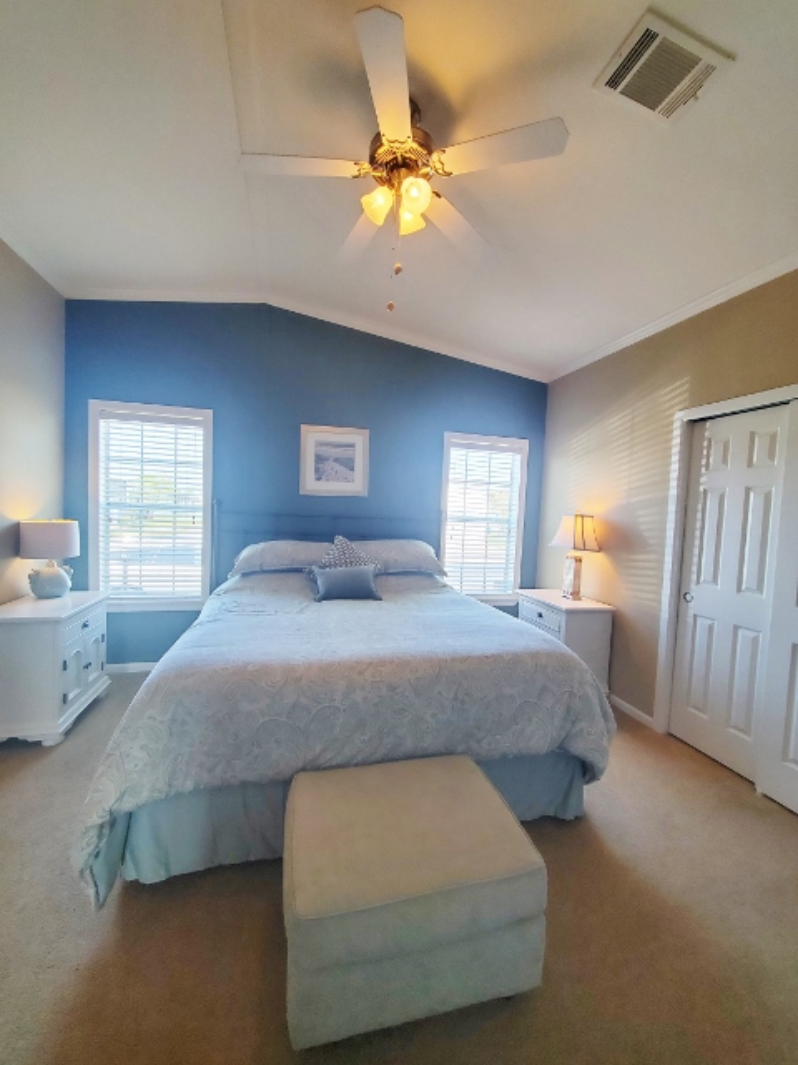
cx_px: 399
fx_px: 400
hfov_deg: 89.9
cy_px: 532
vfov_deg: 106.2
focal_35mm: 13
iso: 80
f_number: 2.2
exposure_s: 1/60
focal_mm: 1.8
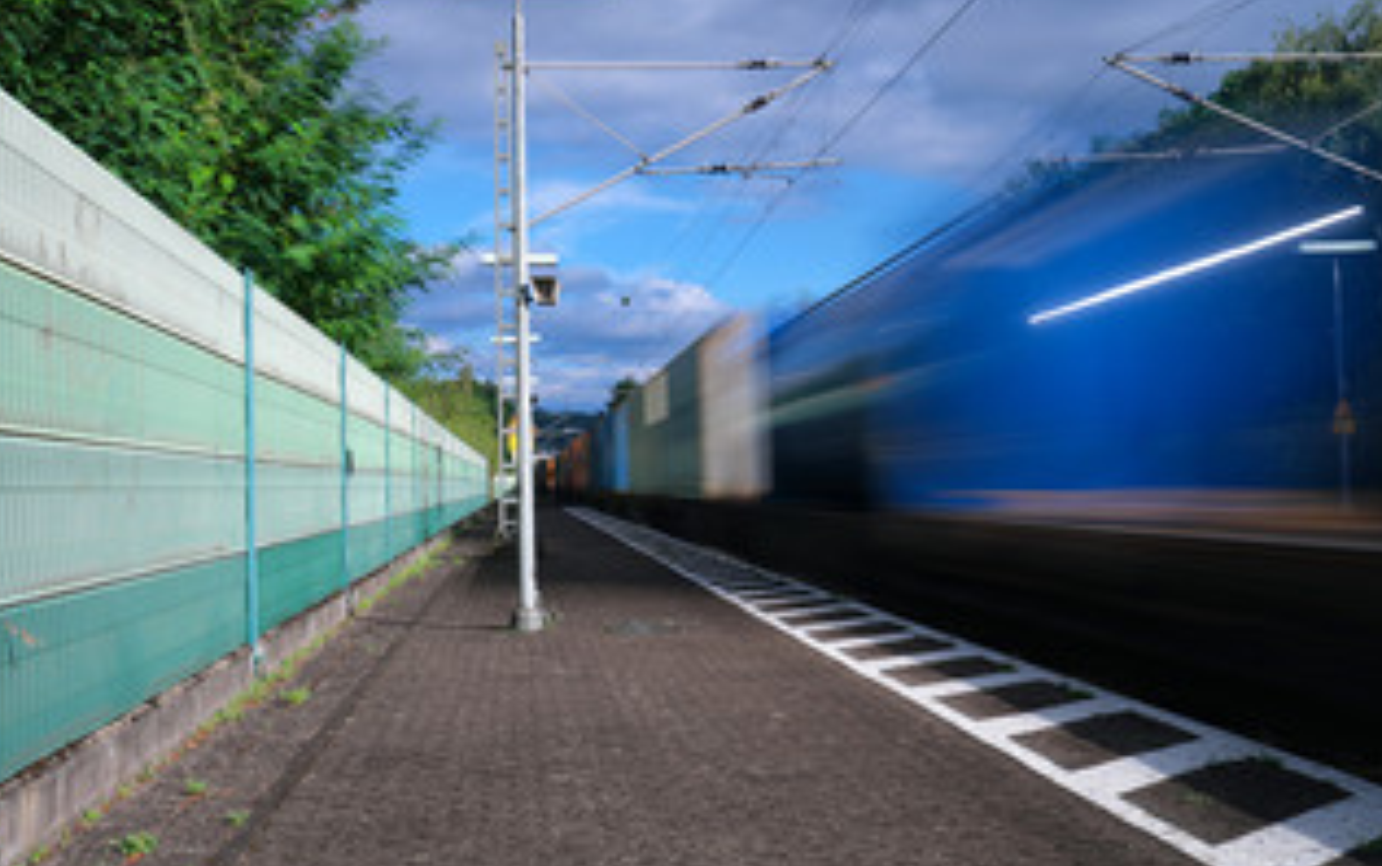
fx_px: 1696
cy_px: 420
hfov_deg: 44.0
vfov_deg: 28.6
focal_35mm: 45
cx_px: 527
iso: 100
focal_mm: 23
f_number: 6.4
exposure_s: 1/4
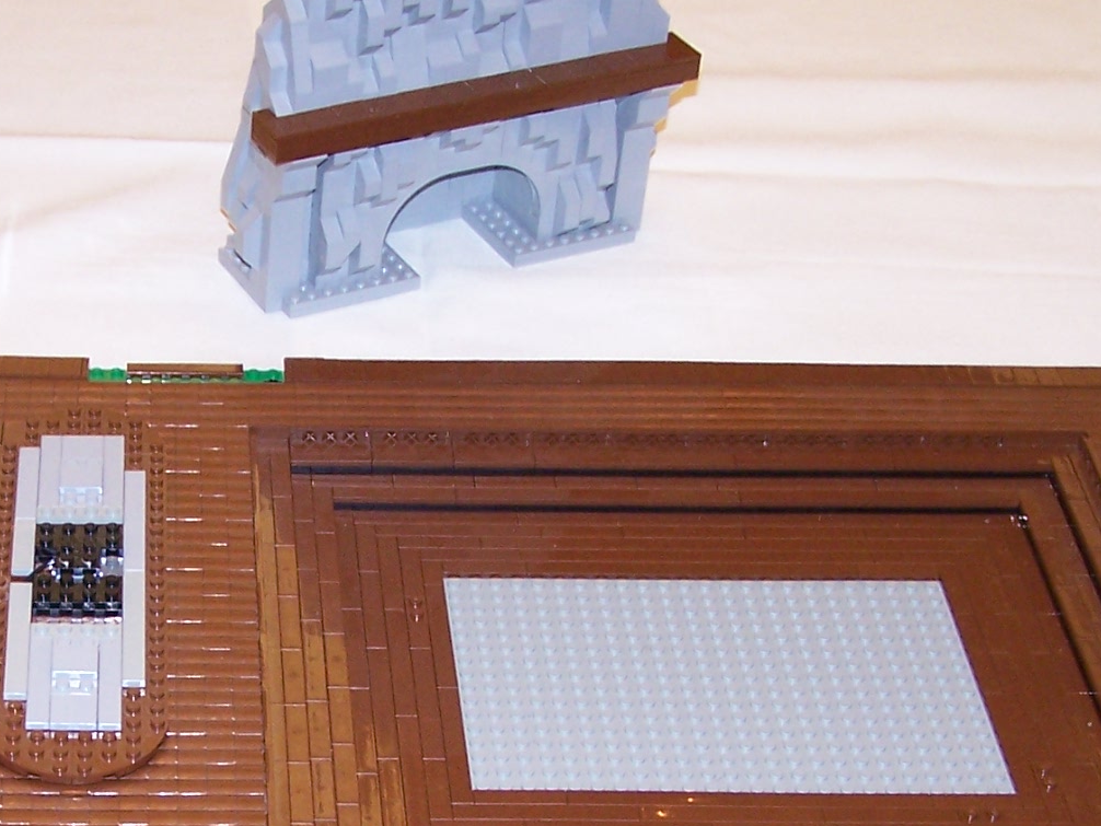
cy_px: 630
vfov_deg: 16.9
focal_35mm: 87
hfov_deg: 22.3
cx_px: 264
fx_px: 2768
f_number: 2.8
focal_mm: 6.3
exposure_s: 1/60
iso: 140
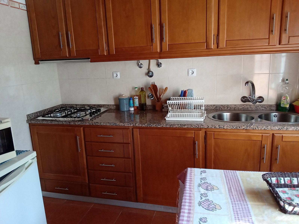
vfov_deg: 54.9
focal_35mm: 25
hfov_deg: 69.4
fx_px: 216
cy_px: 112
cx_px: 150
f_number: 2
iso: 127
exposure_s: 1/50
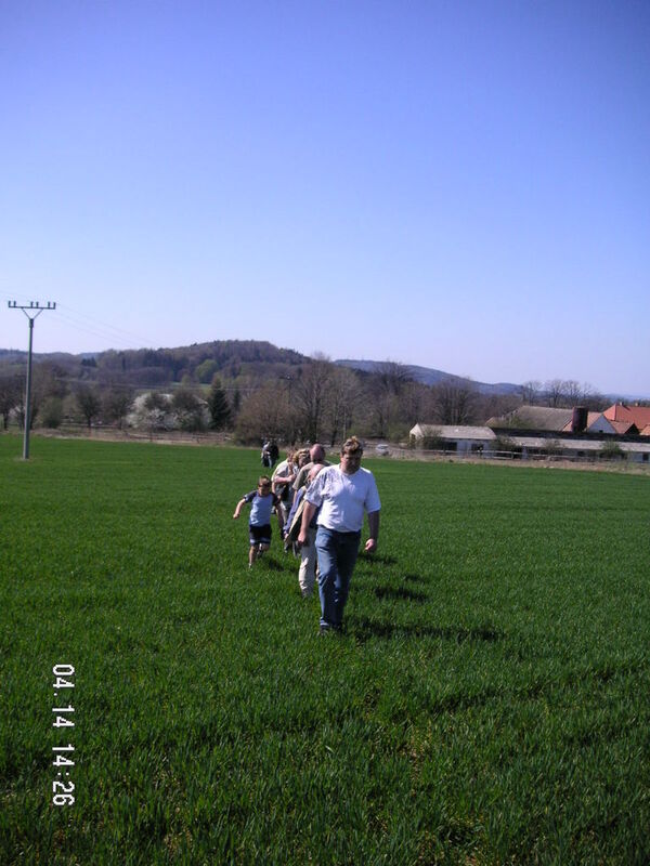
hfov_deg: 38.7
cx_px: 325
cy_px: 433
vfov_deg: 50.1
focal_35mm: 37
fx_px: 926
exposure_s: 1/180
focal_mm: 6.1
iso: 50
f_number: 6.7
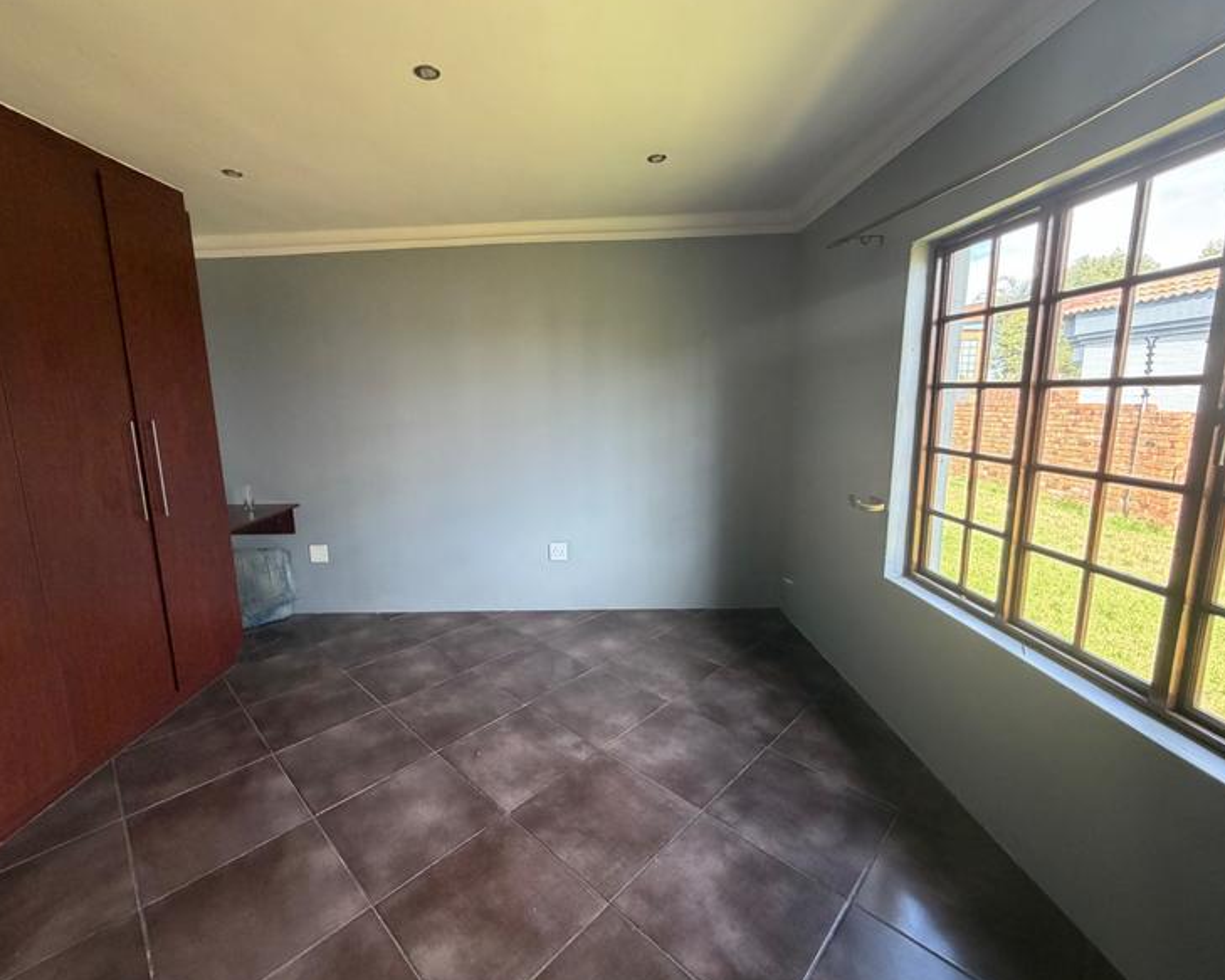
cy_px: 484
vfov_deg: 84.0
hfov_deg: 96.7
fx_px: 544
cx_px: 578
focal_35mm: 15
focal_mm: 2.22
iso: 250
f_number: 2.2
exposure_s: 1/121
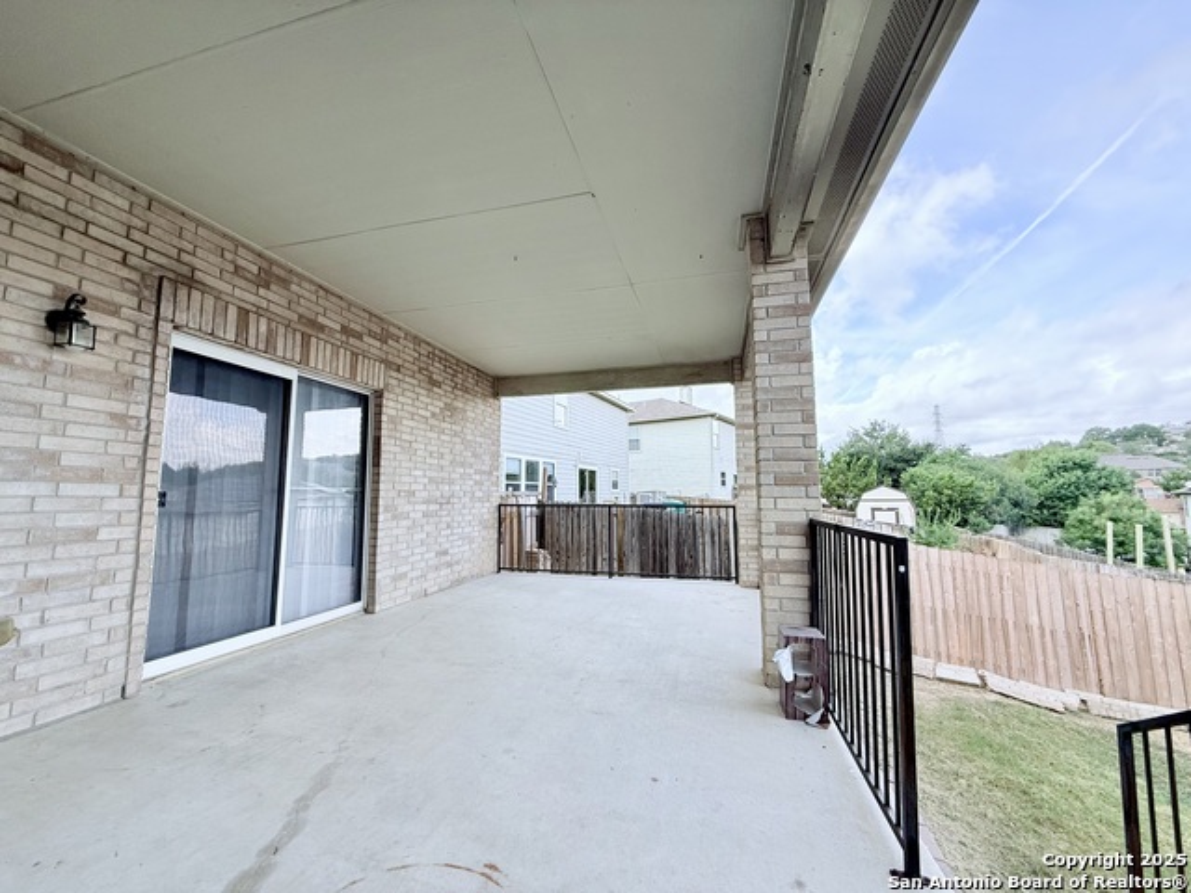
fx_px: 482
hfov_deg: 102.1
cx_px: 596
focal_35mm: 14
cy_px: 446
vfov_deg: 85.7
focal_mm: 2.22
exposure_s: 1/514
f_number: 2.2
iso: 64
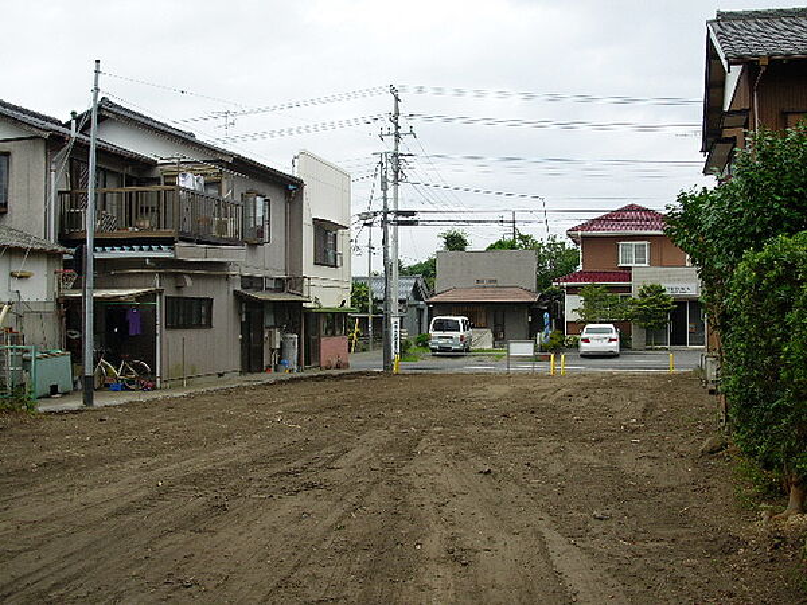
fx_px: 886
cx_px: 404
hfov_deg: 49.0
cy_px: 302
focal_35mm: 38
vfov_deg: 37.7
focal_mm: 6.3
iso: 50
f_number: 2.9
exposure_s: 1/627
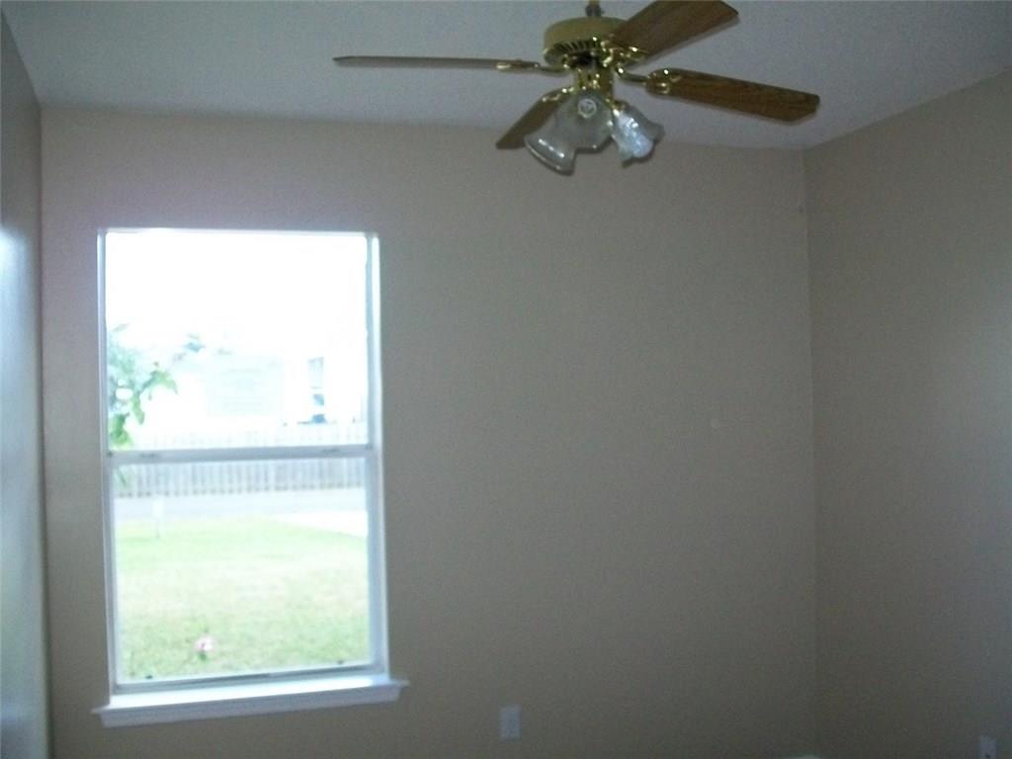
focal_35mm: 36
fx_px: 1052
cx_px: 506
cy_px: 380
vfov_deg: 39.7
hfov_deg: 51.4
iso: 160
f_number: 2.7
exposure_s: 1/100
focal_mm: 6
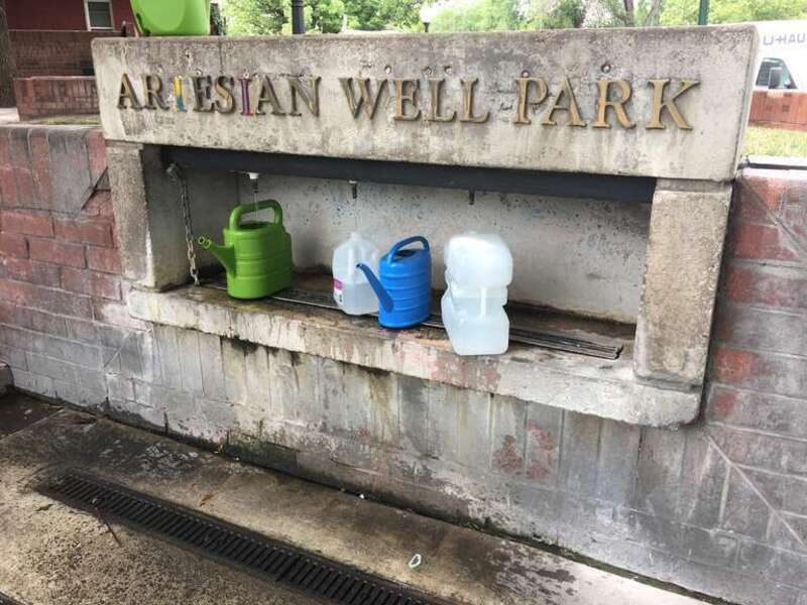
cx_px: 404
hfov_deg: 61.7
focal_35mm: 29
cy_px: 302
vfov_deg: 48.2
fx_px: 676
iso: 25
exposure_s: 1/142
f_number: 2.2
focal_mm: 4.15
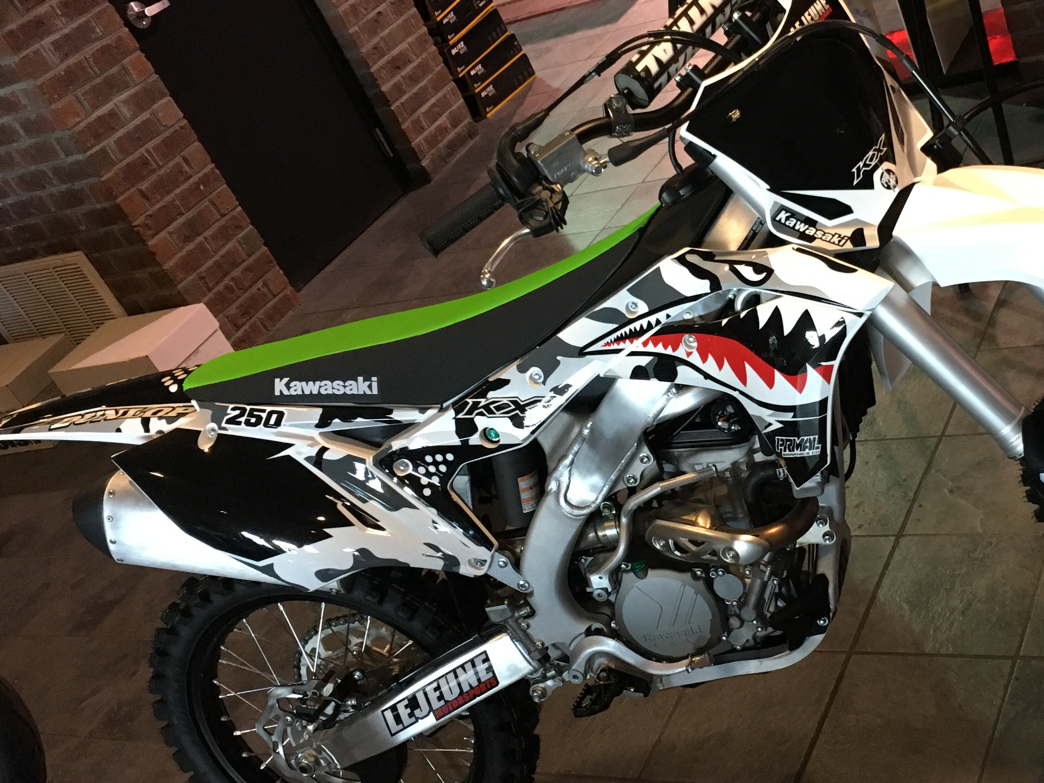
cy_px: 425
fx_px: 1357
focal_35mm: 45
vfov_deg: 32.2
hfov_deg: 41.0
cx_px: 765
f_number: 2.2
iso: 160
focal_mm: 4.15
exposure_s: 1/30
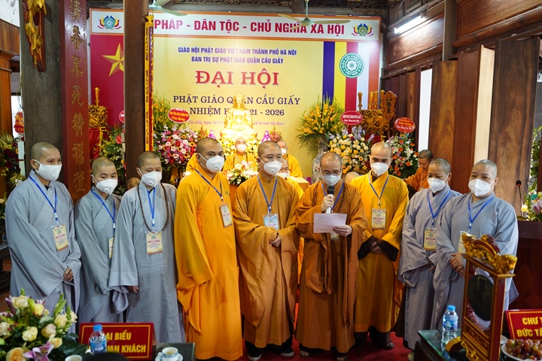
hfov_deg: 58.7
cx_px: 271
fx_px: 482
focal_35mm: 32
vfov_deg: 41.1
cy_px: 180
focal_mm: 32
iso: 1250
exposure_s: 1/40
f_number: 2.8
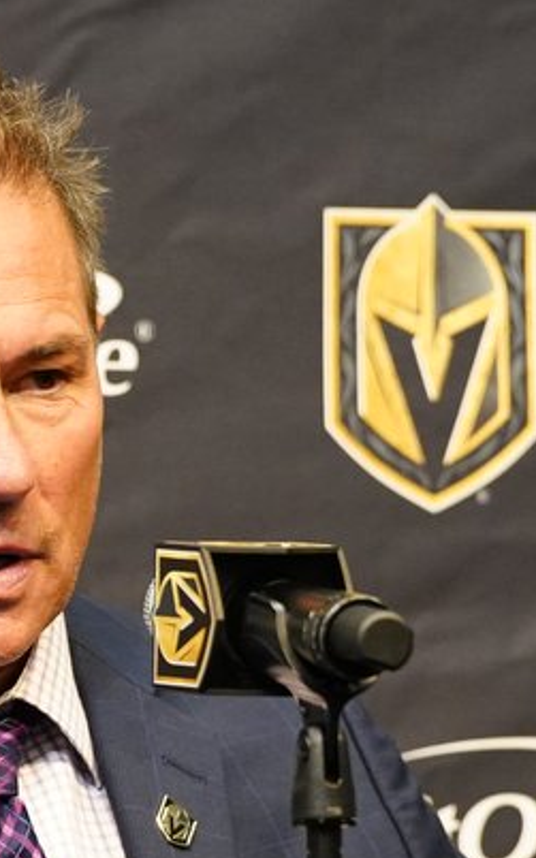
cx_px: -11
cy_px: 649
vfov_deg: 3.5
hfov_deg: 2.2
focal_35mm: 609
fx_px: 14244
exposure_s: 1/250
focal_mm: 200
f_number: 4
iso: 4000
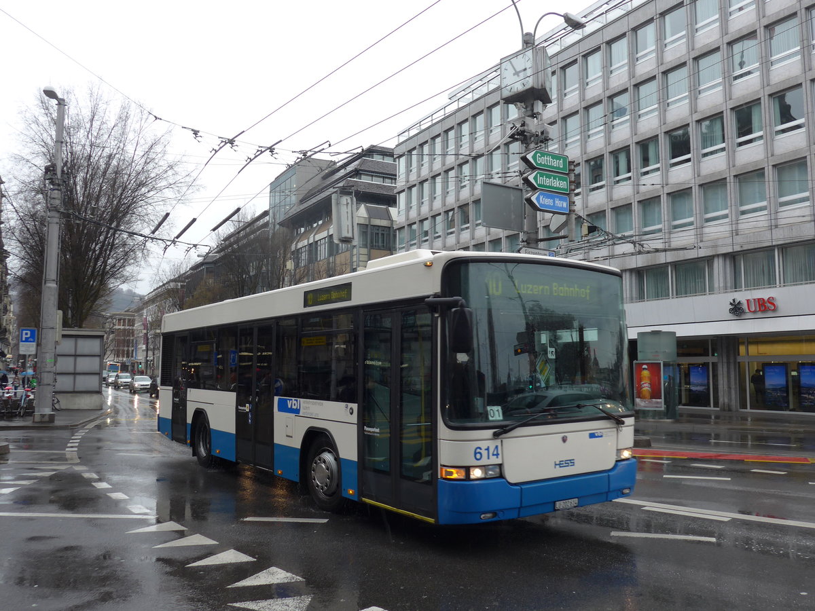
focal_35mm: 29
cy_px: 306
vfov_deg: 48.2
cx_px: 408
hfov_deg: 61.7
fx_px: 683
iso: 100
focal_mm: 6
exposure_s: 1/250
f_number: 2.8
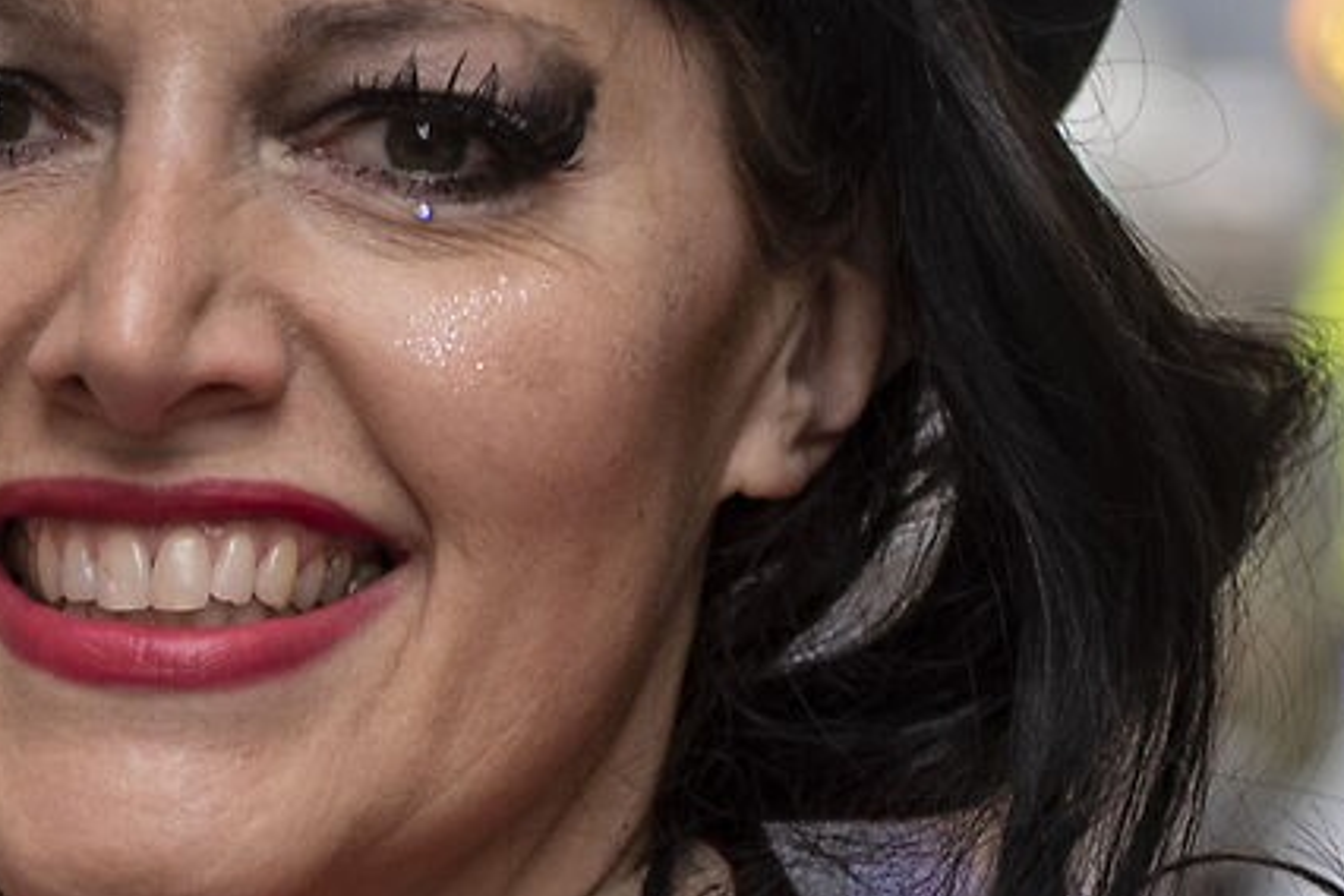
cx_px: 28
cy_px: 1199
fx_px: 21465
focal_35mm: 575
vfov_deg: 2.4
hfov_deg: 3.6
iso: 220
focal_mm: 102
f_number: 4
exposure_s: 1/100
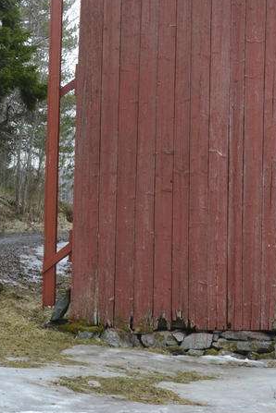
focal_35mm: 94
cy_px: 29
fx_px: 1081
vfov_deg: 21.1
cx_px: 312
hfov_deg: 14.2
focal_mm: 35
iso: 200
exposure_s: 1/15
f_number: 10
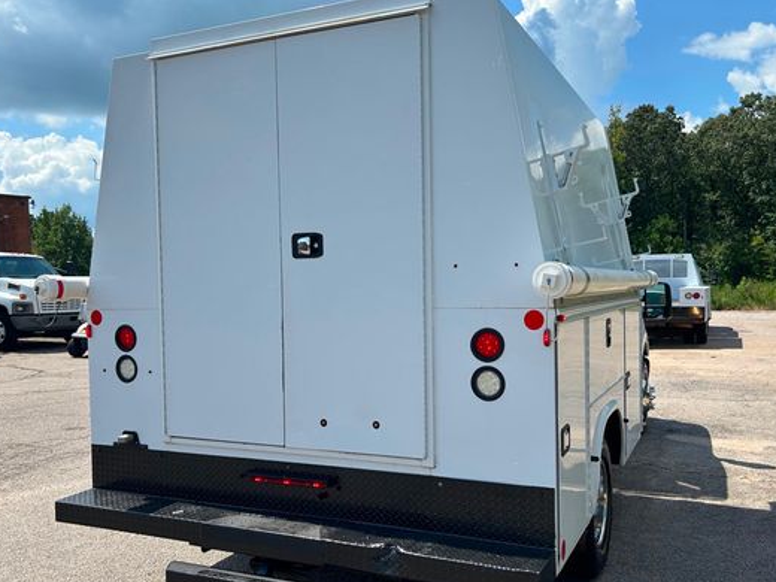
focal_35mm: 32
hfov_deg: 56.8
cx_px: 410
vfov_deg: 44.1
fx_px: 717
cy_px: 309
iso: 50
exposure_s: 1/4630
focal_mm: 5.7
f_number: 1.5
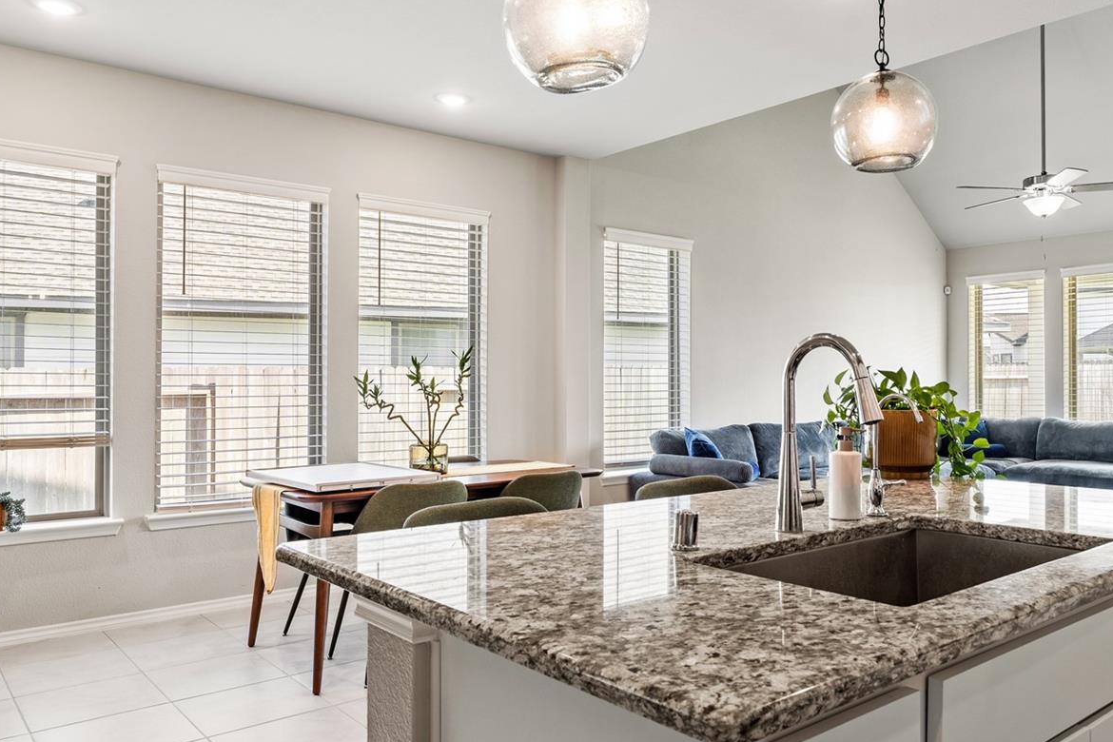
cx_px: 630
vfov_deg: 46.4
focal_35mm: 28
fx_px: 866
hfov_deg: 65.2
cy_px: 373
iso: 200
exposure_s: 1
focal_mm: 16
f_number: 9
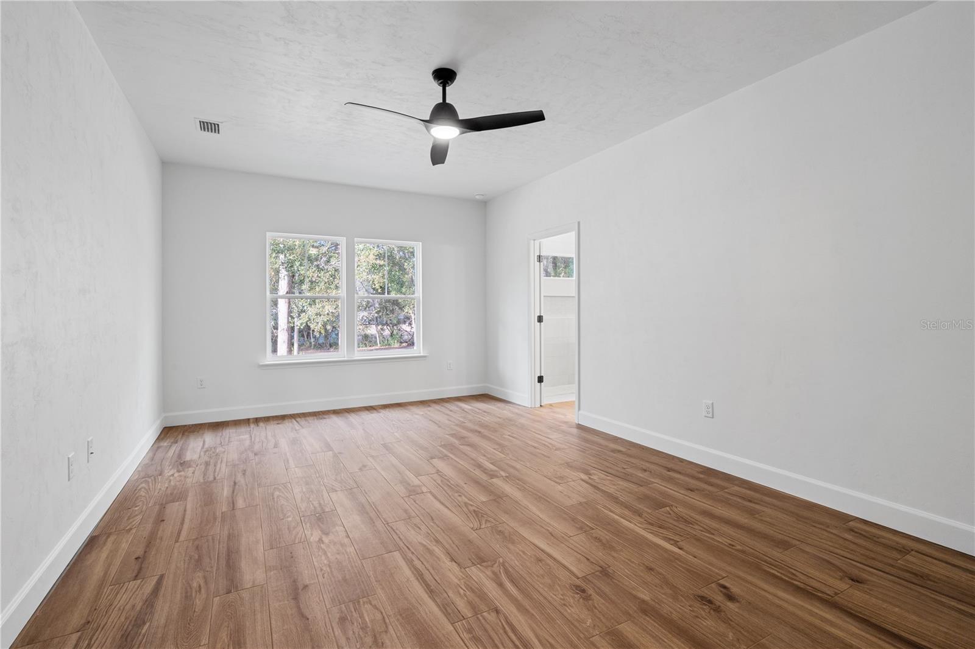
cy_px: 324
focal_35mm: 16
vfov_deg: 73.7
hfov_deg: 96.7
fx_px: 433
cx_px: 488
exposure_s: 1/2.5
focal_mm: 16
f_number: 13
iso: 250
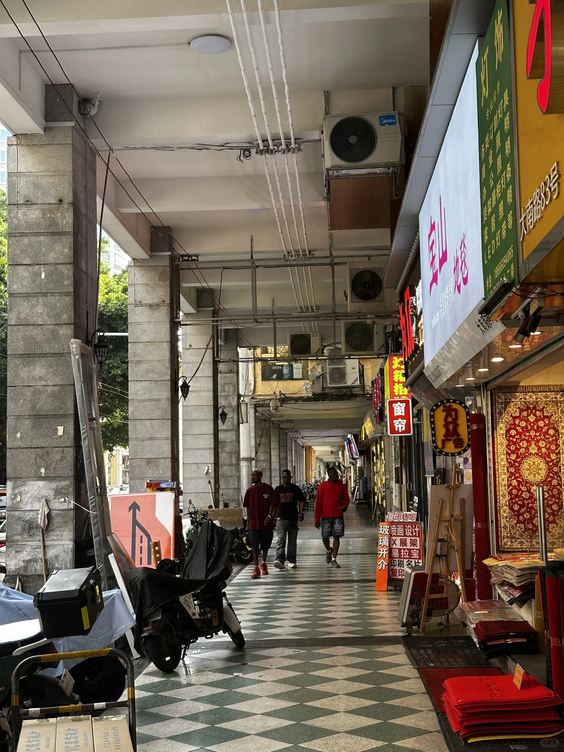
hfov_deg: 30.3
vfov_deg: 39.7
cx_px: 282
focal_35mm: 48
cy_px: 376
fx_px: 1043
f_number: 1.78
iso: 64
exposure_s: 1/193
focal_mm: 6.86
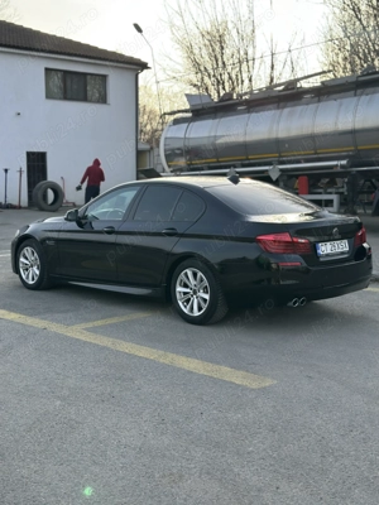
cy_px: 252
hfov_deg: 30.3
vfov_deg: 39.7
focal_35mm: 48
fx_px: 701
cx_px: 190
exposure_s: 1/1639
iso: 80
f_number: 1.78
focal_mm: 6.86
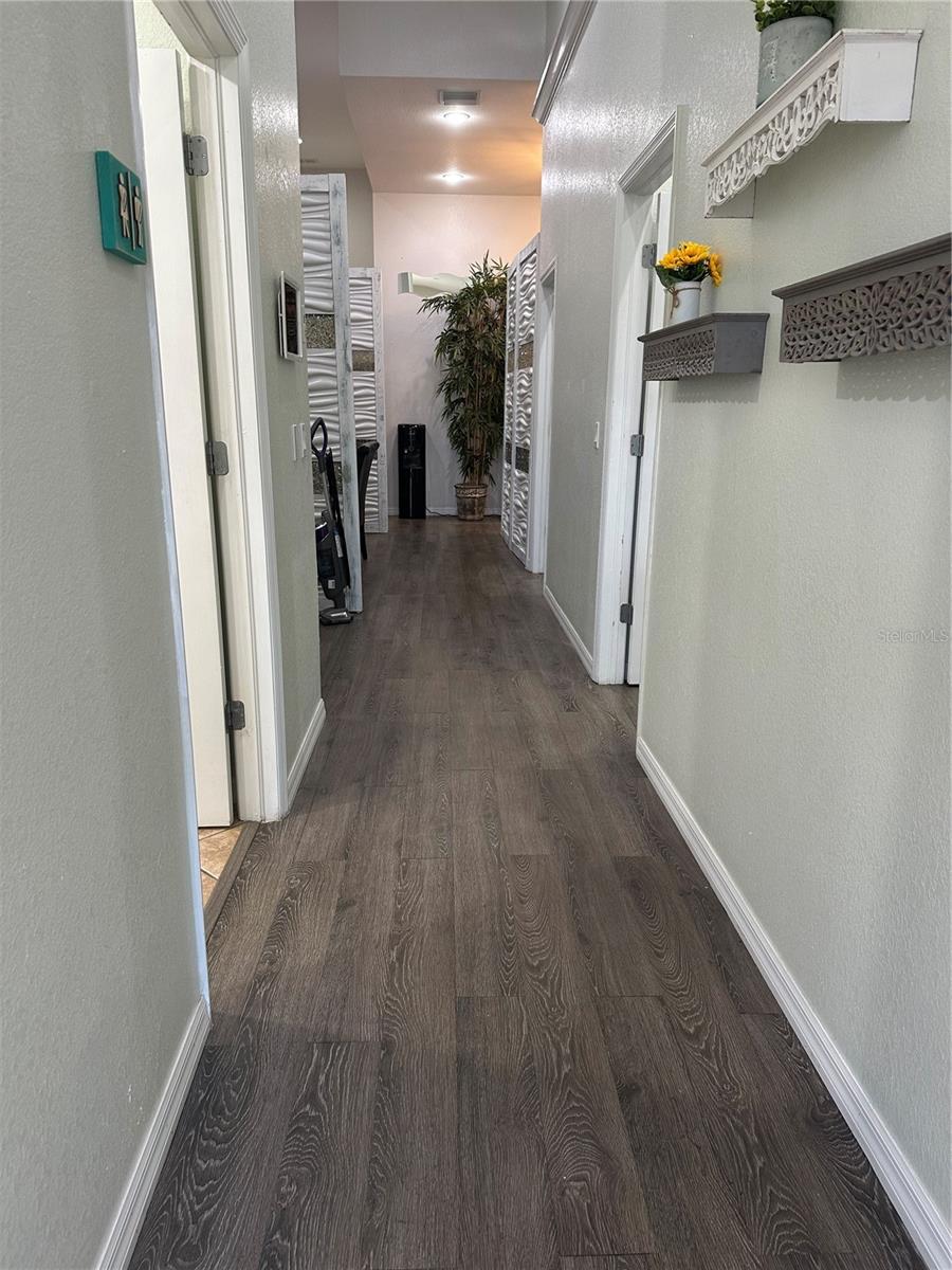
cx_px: 476
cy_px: 635
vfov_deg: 71.6
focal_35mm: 24
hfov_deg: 56.8
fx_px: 880
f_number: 1.78
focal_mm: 6.86
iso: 160
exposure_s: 1/60
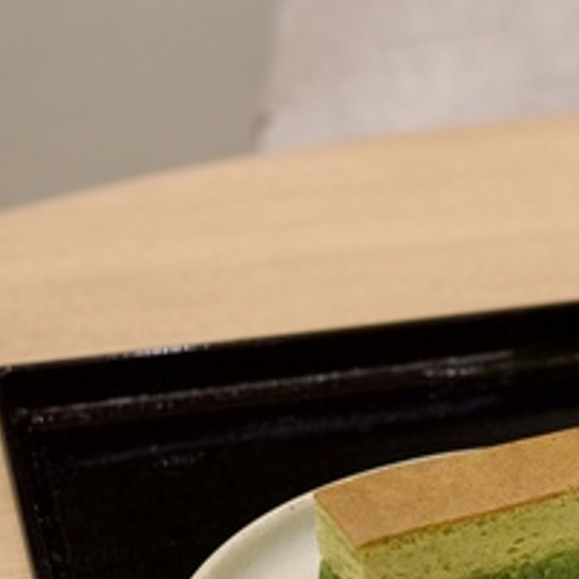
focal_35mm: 110
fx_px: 2082
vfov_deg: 15.7
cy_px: 471
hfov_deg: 15.5
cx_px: 599
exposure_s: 1/40
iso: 800
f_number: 3.2
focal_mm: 26
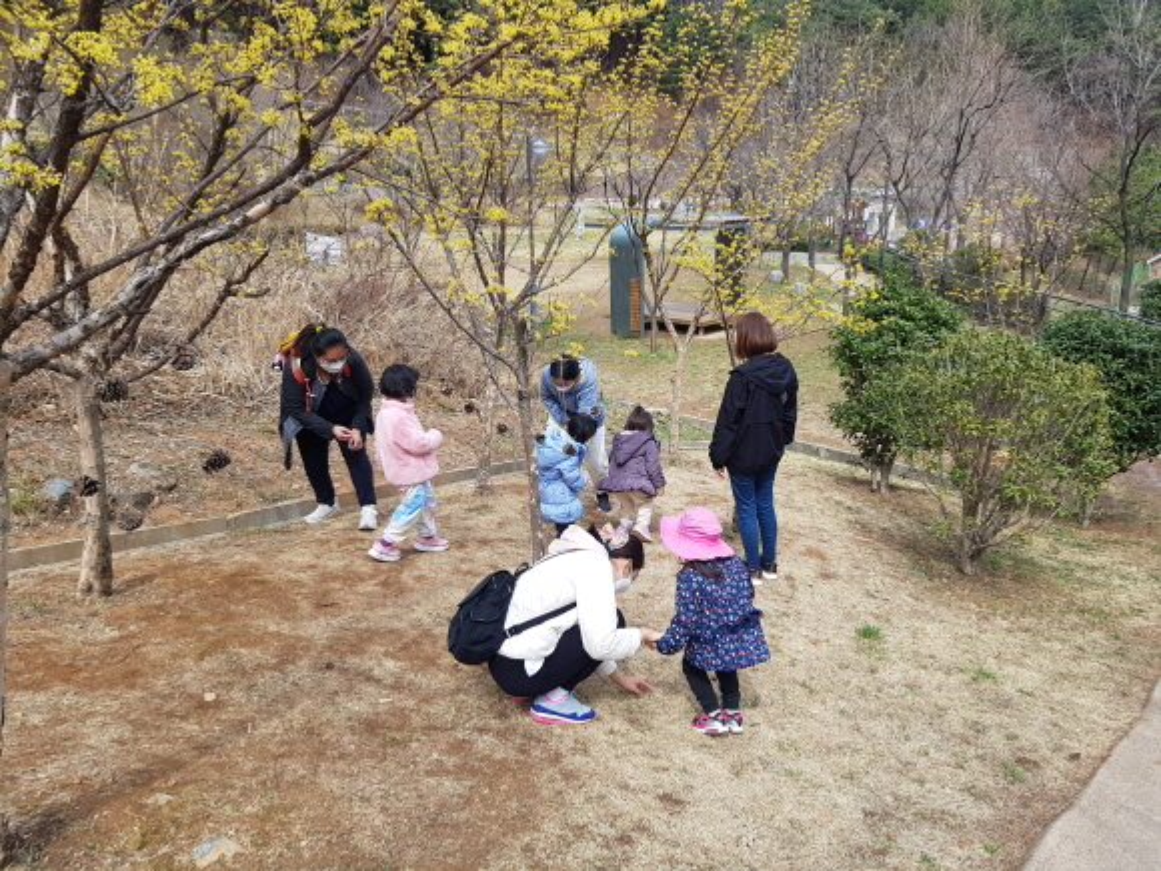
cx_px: 580
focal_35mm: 26
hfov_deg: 67.3
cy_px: 436
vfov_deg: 53.1
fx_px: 872
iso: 40
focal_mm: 4.3
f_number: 1.7
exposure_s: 1/956
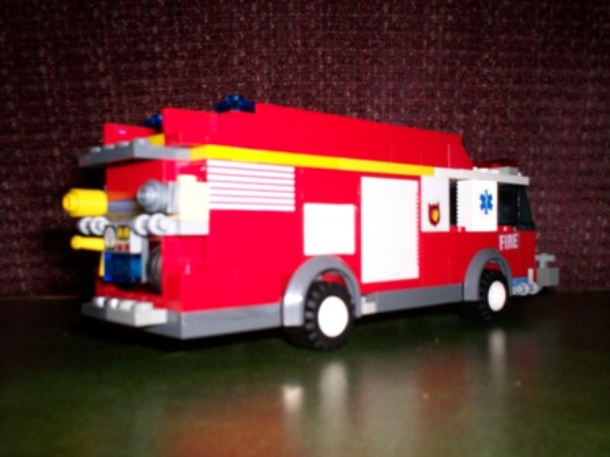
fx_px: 634
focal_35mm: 36
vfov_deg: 39.7
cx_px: 305
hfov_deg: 51.4
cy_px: 228
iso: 140
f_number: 4.5
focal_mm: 6
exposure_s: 1/60
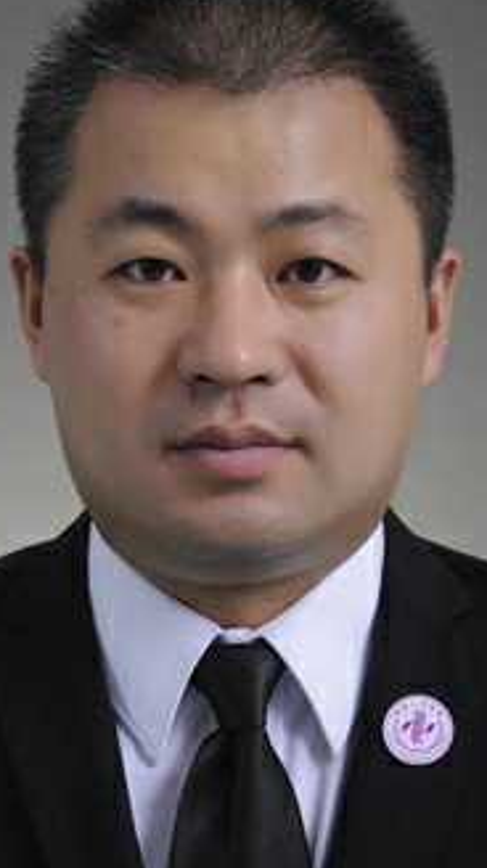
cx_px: 236
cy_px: 475
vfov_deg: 11.7
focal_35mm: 184
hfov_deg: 6.6
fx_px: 4226
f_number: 5.6
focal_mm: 85
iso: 160
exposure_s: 1/125
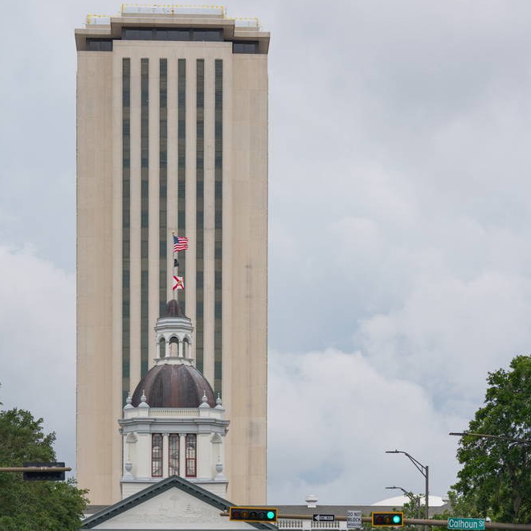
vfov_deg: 12.9
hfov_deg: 12.9
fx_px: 2343
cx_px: 266
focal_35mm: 135
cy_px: 296
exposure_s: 1/2000
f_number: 2.2
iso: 100
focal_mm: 105
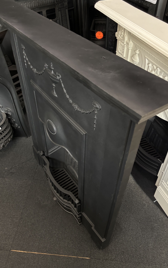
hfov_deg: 44.5
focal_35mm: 28
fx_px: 205
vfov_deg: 66.5
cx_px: 85
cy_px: 133
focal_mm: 5.96
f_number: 1.6
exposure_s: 1/50
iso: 500
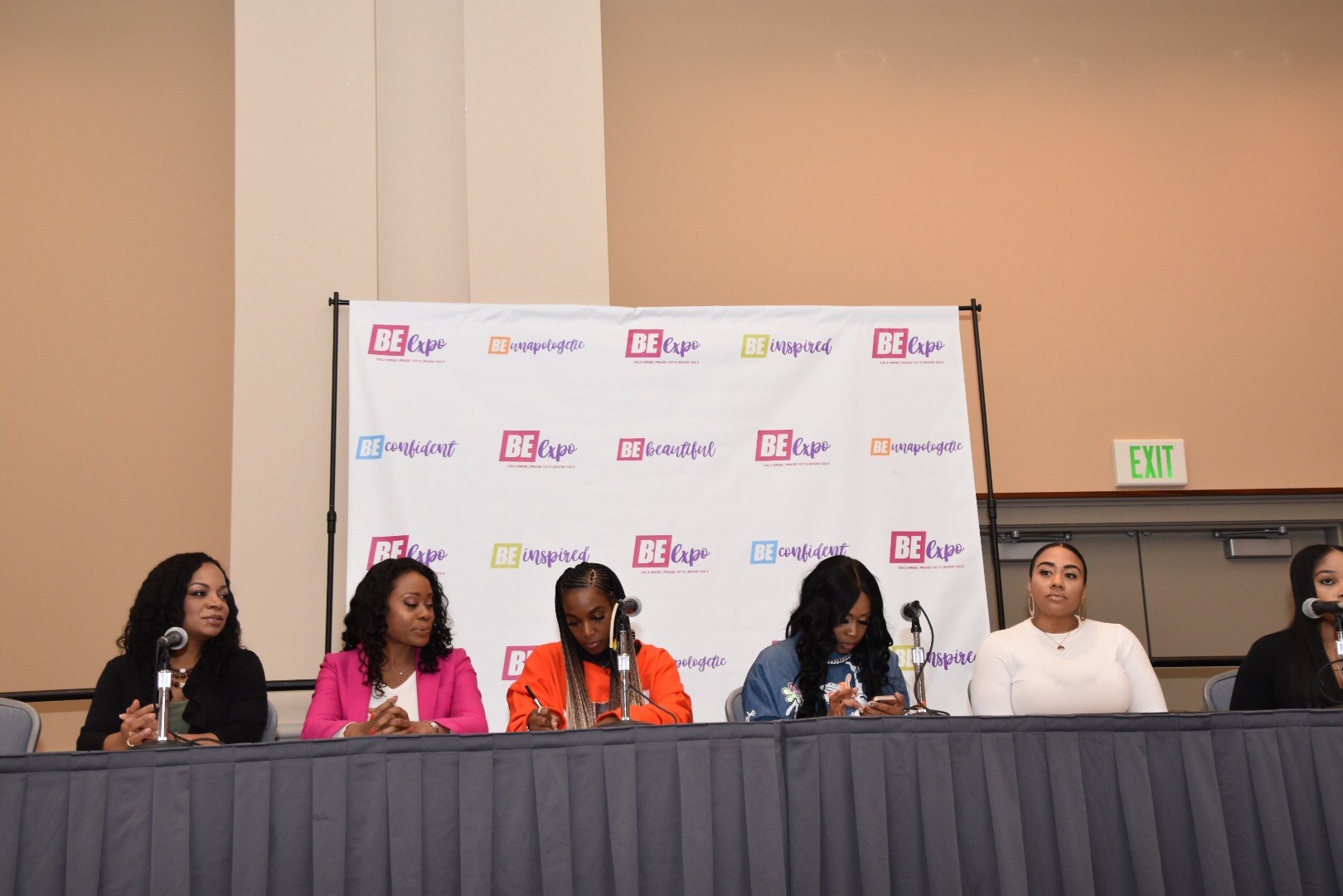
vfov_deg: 29.9
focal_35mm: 45
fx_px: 1679
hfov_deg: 43.6
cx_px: 672
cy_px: 448
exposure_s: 1/200
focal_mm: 30
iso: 1000
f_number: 5.6
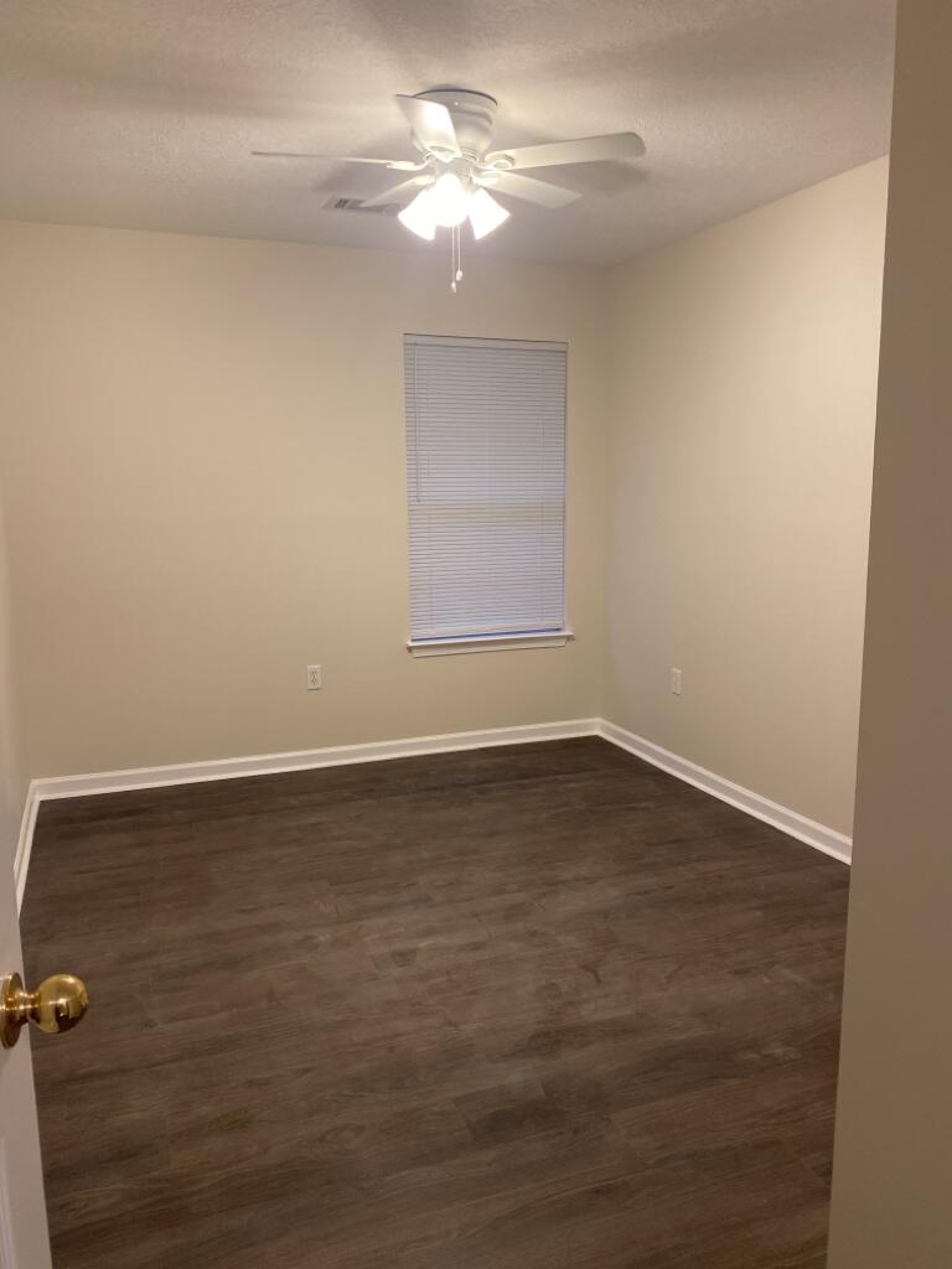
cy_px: 634
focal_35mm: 26
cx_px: 476
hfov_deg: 53.1
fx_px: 953
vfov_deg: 67.3
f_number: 1.8
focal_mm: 4.25
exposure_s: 1/60
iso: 160
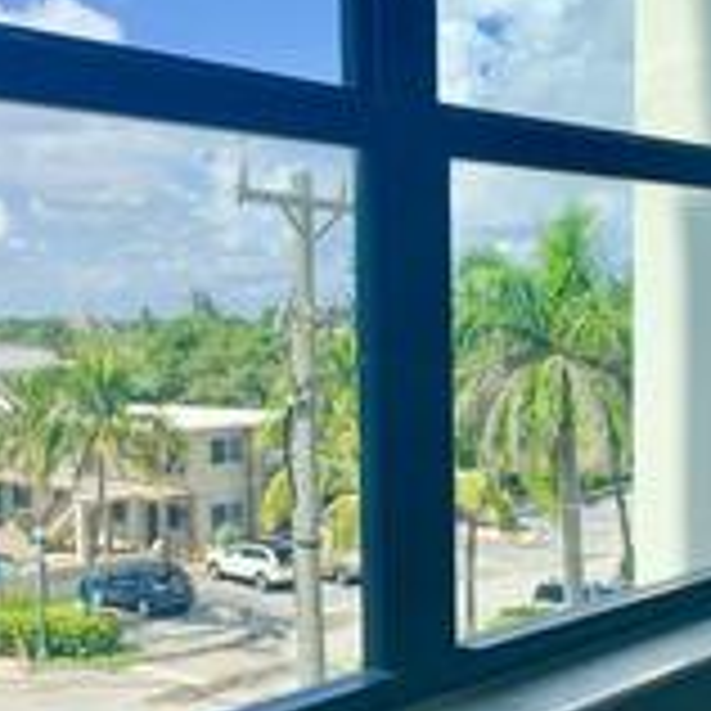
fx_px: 1348
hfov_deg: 29.4
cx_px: 441
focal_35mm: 58
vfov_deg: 29.5
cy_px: 428
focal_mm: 4.25
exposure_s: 1/696
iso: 25
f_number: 1.8
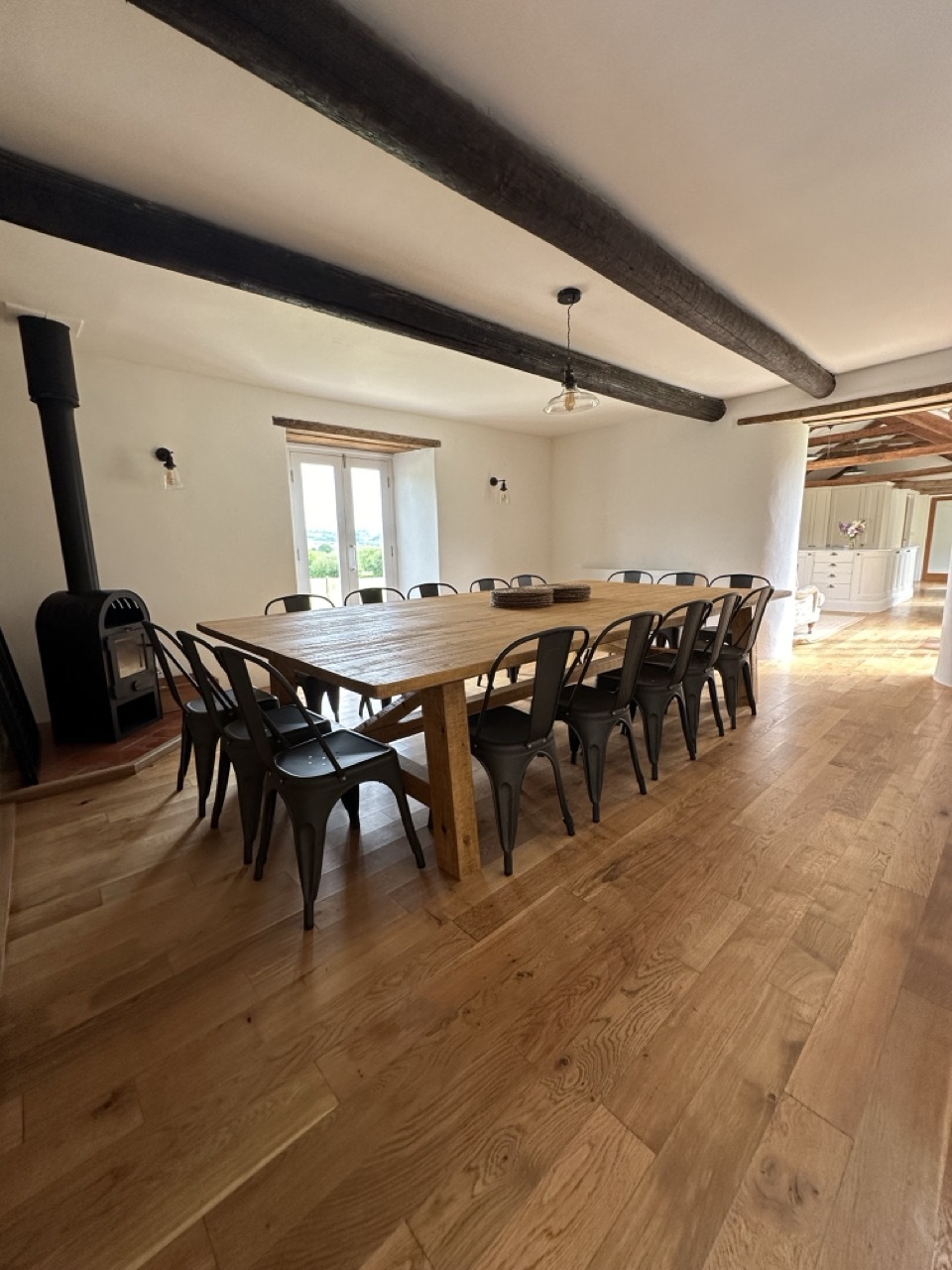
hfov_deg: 85.7
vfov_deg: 102.1
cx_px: 476
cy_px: 635
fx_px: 513
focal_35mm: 14
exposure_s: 1/100
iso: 160
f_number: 2.2
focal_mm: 2.22
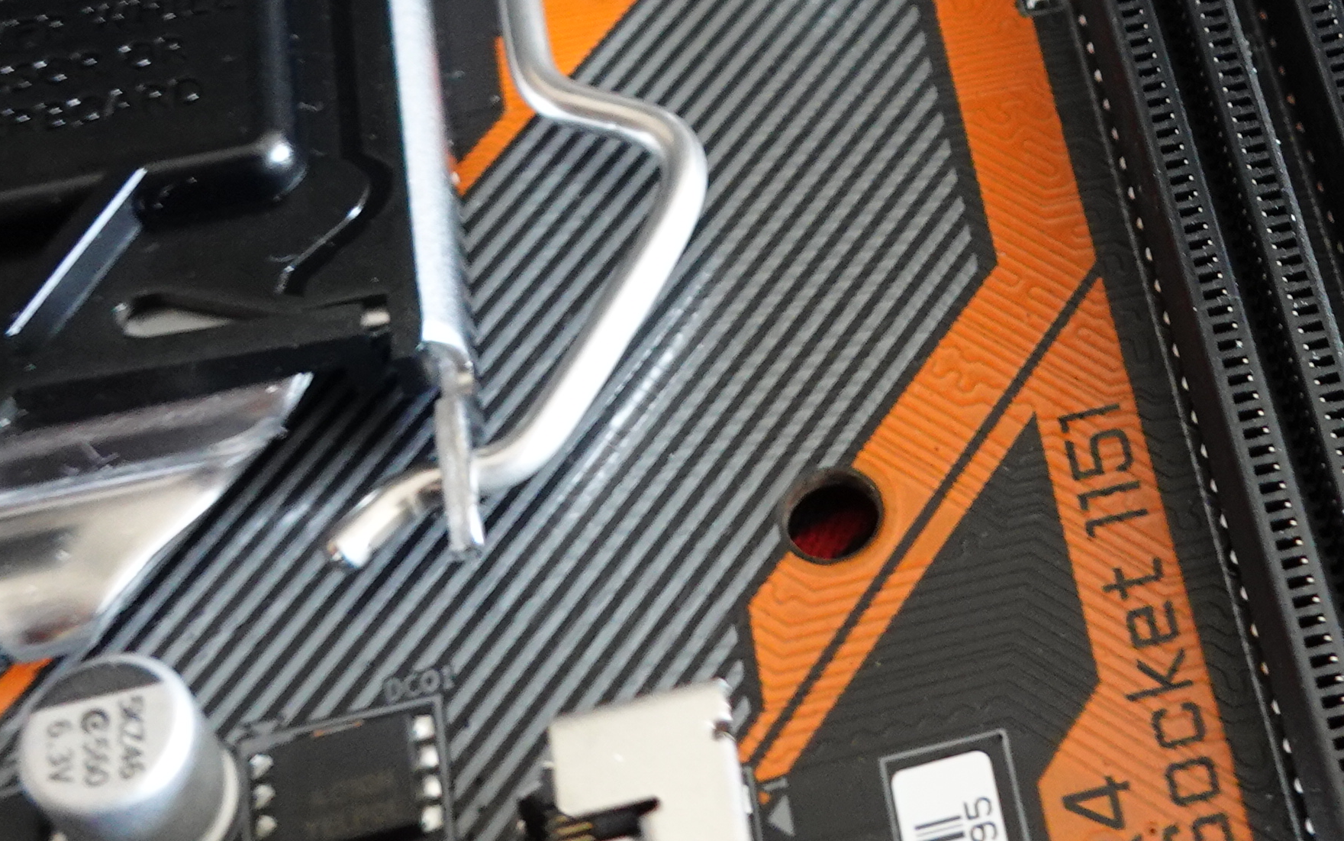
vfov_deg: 16.4
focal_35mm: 76
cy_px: -207
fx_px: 2784
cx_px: 1266
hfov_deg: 26.1
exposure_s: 1/13
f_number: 2.8
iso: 800
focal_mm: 9
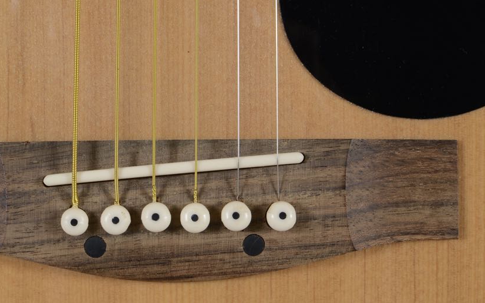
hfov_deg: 24.9
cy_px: 210
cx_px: 175
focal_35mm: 83
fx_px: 1094
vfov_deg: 15.7
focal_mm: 35
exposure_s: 1/125
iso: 100
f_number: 9
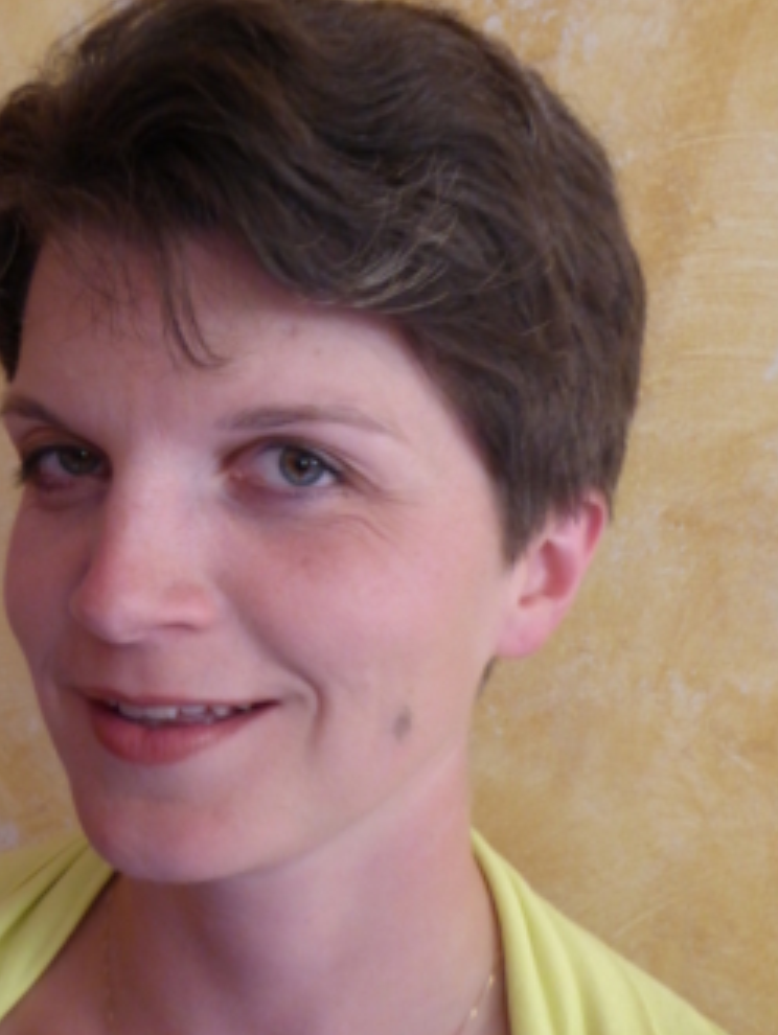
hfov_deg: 25.9
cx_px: 227
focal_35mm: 56
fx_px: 1676
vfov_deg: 34.3
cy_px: 530
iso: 400
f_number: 3.7
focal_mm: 6.7
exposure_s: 1/6
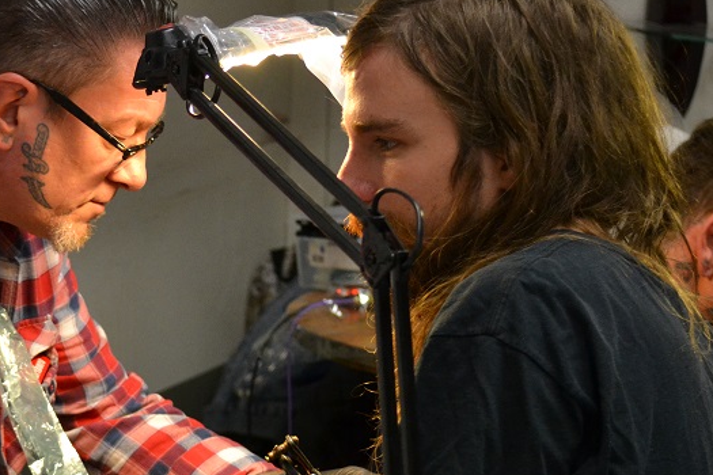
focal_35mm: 145
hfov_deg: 14.1
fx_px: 2869
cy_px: 392
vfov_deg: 9.4
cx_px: 220
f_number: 4.5
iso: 1800
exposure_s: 1/60
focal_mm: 55
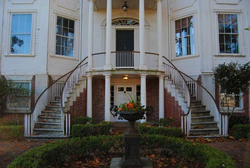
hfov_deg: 67.3
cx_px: 125
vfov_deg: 48.1
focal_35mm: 27
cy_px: 84
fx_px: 188
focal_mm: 18
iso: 160
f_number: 5.6
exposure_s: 1/125
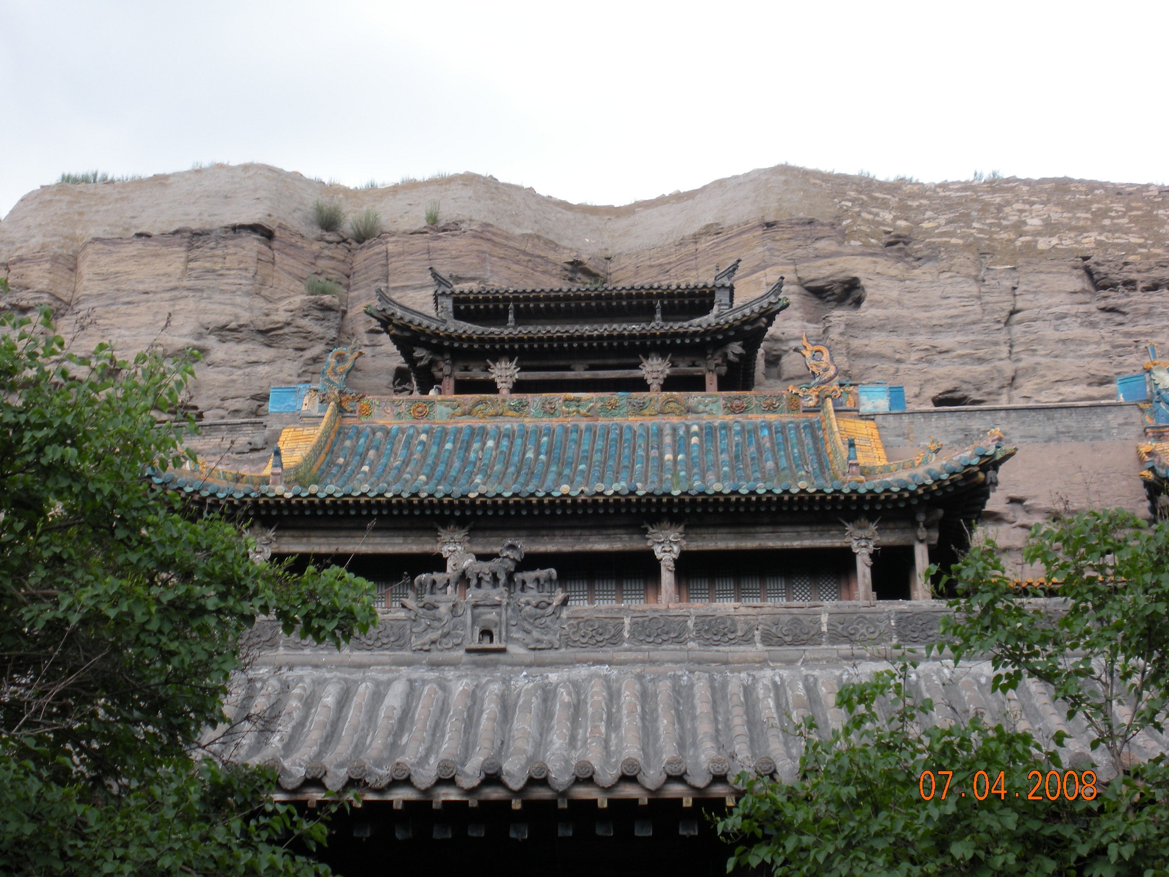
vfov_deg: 22.9
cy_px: 438
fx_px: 2161
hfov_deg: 30.3
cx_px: 584
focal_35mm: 64
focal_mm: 11.2
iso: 64
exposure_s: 1/57.8
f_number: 4.6
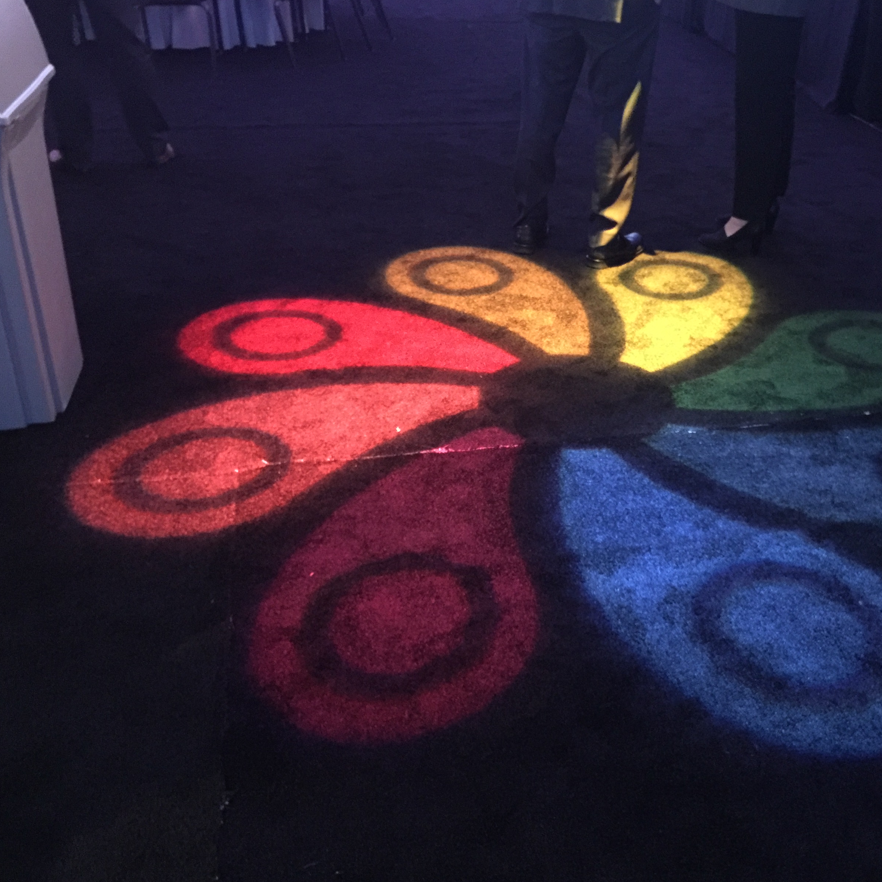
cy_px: 447
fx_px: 1009
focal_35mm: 35
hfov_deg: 46.8
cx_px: 557
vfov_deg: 47.2
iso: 250
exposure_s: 1/4
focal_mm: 4.15
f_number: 2.2
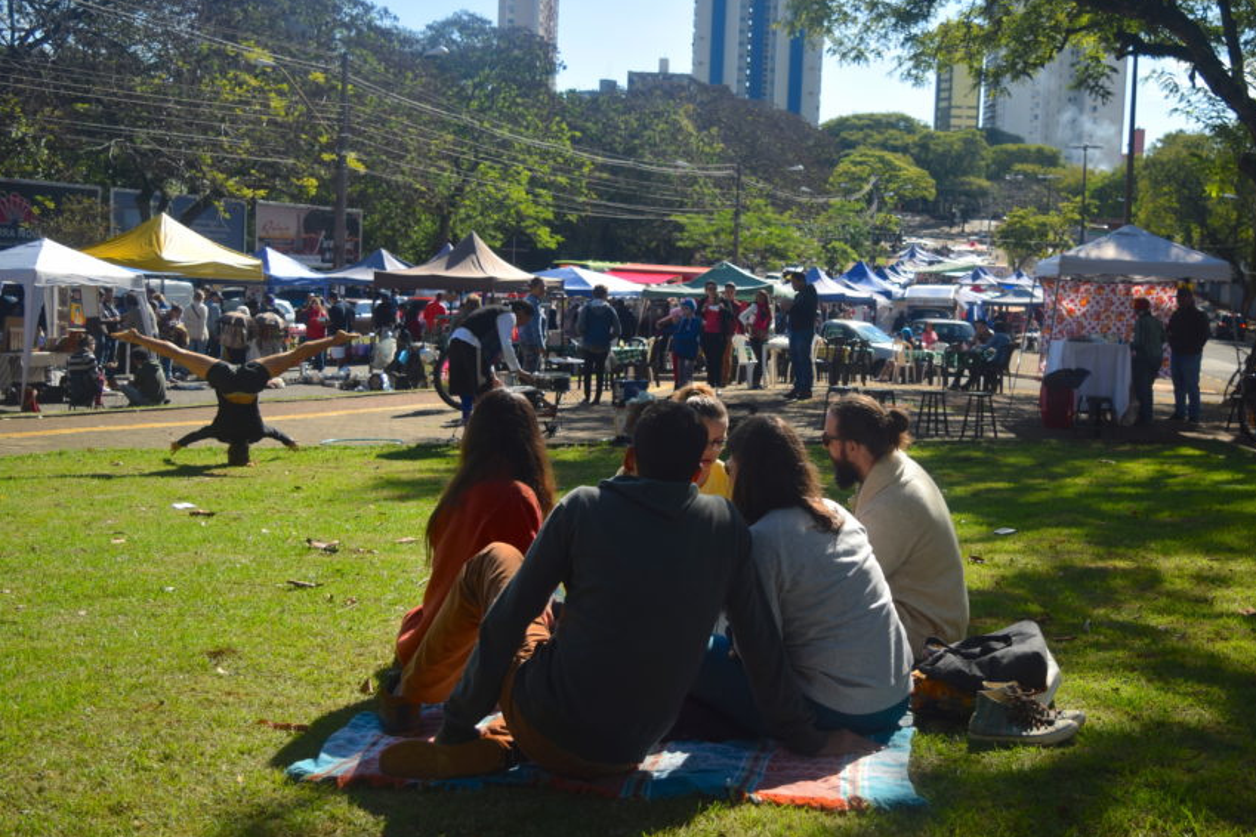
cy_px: 412
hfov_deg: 46.6
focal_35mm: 42
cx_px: 734
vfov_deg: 32.2
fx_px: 1451
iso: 100
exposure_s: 1/320
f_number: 3.8
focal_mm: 23
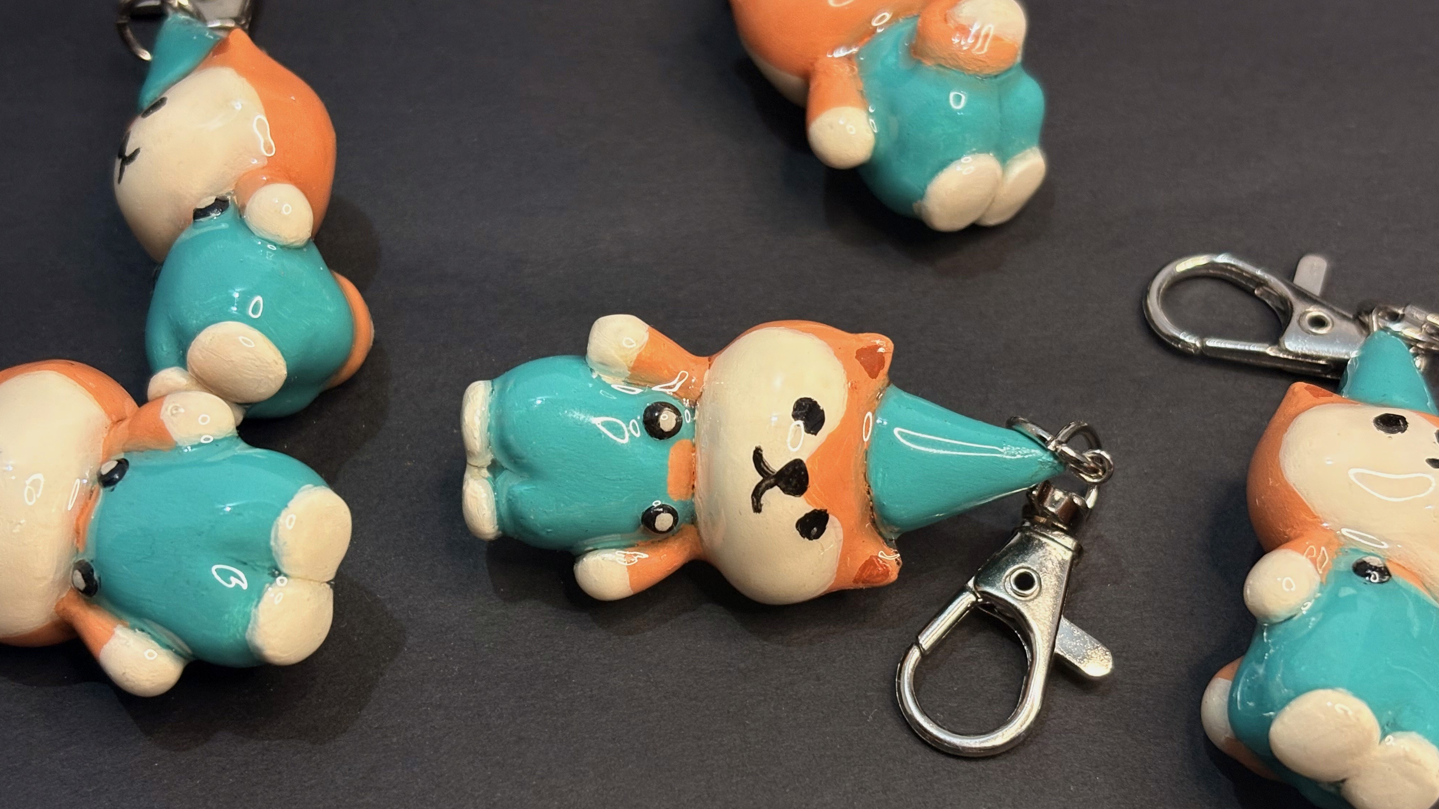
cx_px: 716
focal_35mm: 57
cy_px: 472
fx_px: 2175
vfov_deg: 21.1
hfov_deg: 36.6
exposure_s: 1/33
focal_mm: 5.96
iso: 125
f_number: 1.6
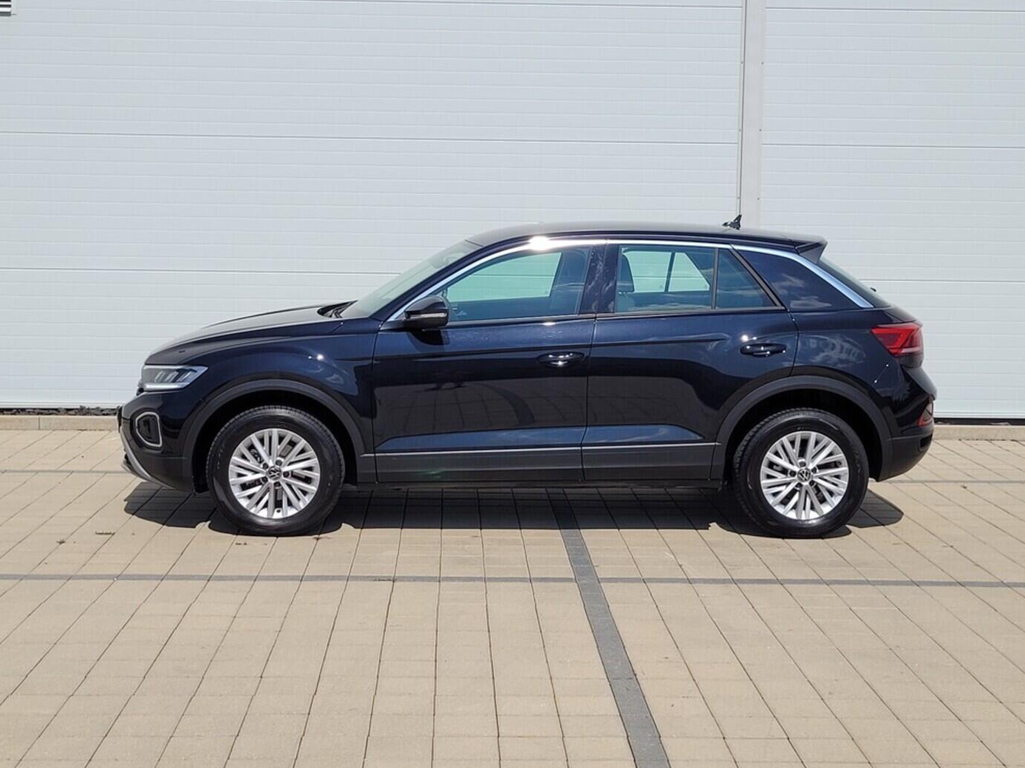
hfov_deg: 65.3
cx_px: 522
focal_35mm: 27
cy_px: 372
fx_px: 799
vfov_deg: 51.3
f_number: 1.8
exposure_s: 1/3798
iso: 40
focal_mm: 5.4
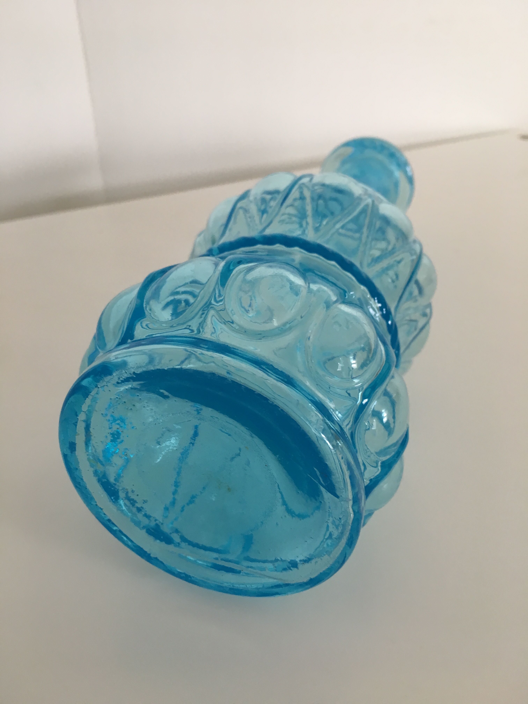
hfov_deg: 48.2
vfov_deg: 61.7
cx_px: 264
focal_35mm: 29
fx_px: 590
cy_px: 352
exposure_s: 1/33
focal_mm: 4.15
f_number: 2.2
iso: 80
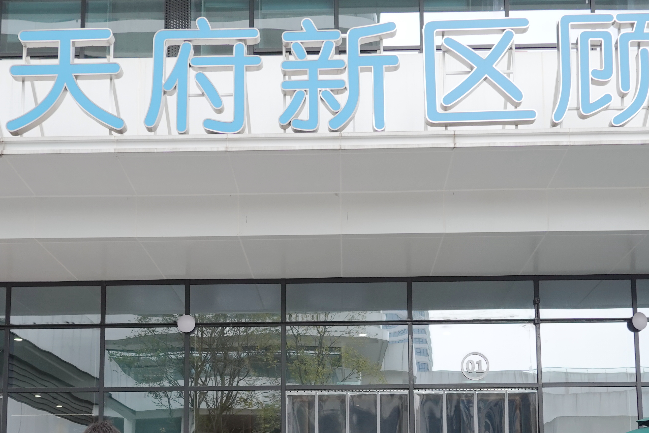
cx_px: 327
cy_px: 427
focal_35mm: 51
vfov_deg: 25.3
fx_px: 919
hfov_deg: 38.9
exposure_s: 1/500
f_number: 2.8
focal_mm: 9
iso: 100
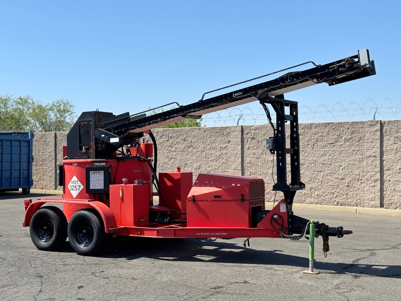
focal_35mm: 48
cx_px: 200
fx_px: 556
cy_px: 150
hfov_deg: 39.7
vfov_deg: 30.3
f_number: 1.78
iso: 64
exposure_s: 1/4310
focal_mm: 6.76
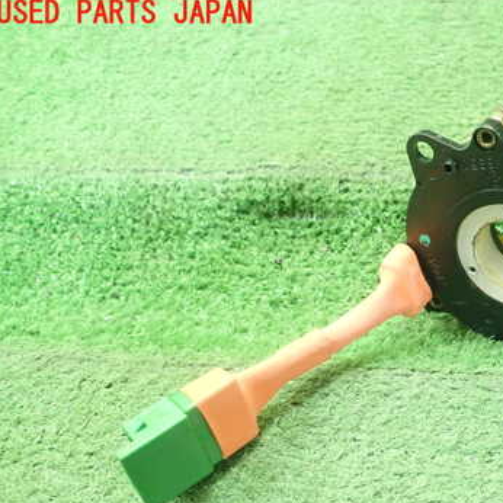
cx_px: 424
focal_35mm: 46
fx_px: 756
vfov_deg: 36.5
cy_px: 323
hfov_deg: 35.2
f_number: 2.3
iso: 640
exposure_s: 1/125
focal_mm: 5.5
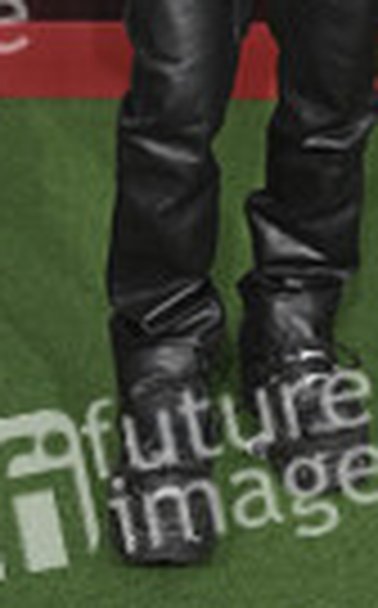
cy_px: -198
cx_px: 288
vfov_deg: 18.2
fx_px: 1753
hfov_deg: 12.3
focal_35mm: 106
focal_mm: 35
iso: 320
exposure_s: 1/400
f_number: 7.1
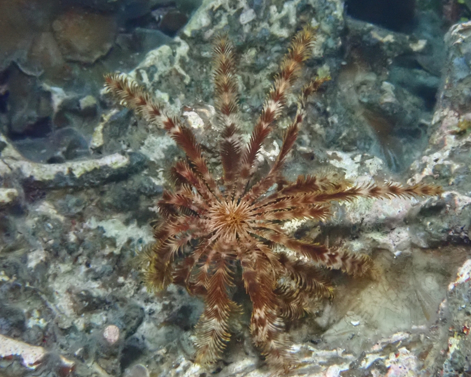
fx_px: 1464
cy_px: 190
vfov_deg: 14.7
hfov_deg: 18.3
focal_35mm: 105
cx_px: 226
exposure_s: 1/200
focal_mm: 18
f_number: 6.3
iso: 1600
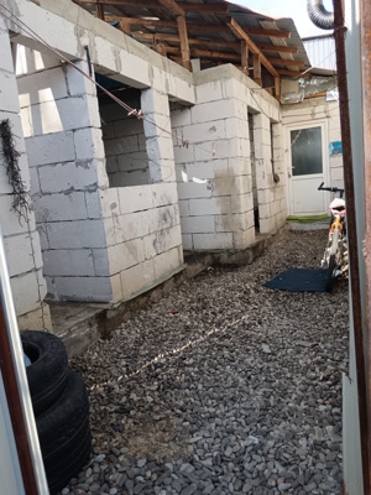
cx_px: 186
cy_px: 248
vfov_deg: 65.3
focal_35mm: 27
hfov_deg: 51.4
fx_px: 386
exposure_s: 1/900
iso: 1142
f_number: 1.9
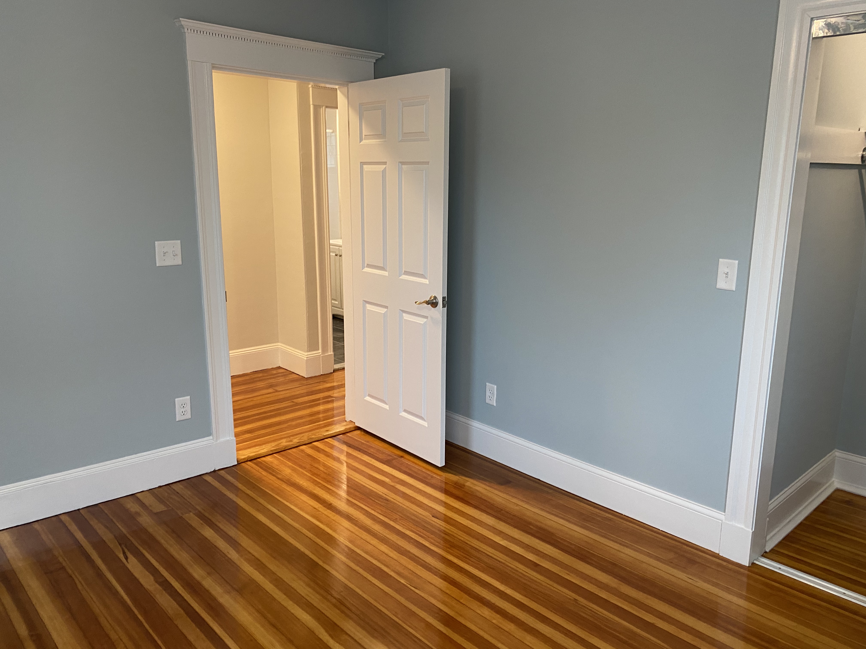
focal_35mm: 26
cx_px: 433
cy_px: 324
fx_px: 650
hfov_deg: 67.3
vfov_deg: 53.1
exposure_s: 1/60
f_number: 1.8
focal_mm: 4.25
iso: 160
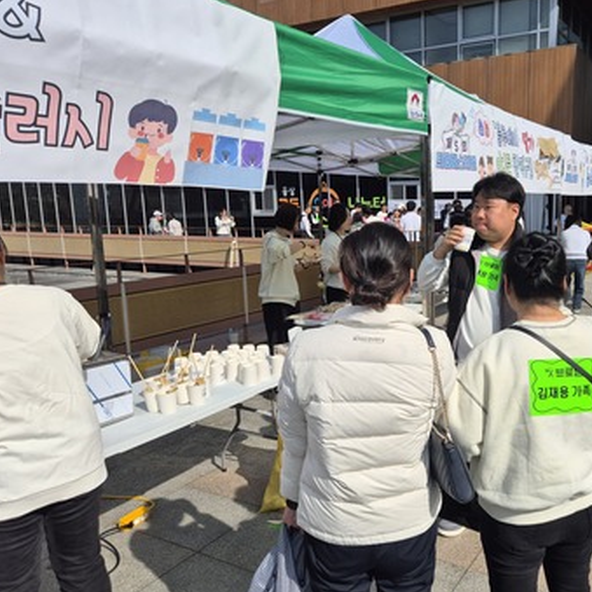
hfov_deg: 52.5
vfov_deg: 54.0
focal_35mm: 30
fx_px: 580
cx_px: 417
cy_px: 293
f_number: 1.8
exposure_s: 1/2384
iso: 25
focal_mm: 5.4
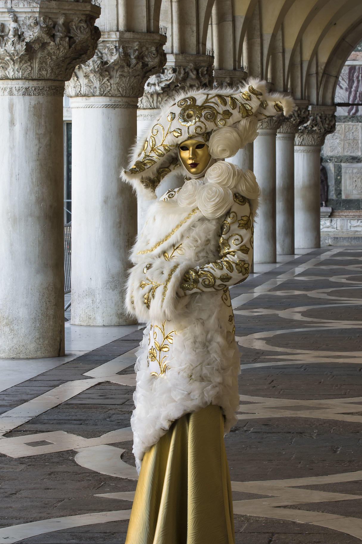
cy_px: 276
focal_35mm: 138
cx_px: 191
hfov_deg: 9.9
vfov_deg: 14.9
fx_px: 2082
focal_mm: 70
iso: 100
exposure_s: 1/10
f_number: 13
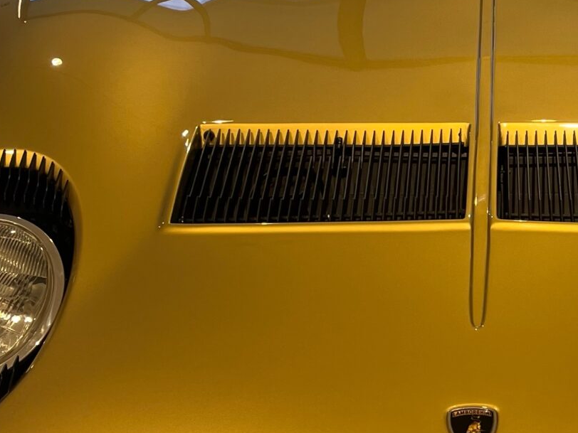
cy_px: 197
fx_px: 1369
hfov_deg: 23.3
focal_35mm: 82
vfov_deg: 18.0
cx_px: 503
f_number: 1.6
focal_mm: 5.1
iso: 32
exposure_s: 1/138
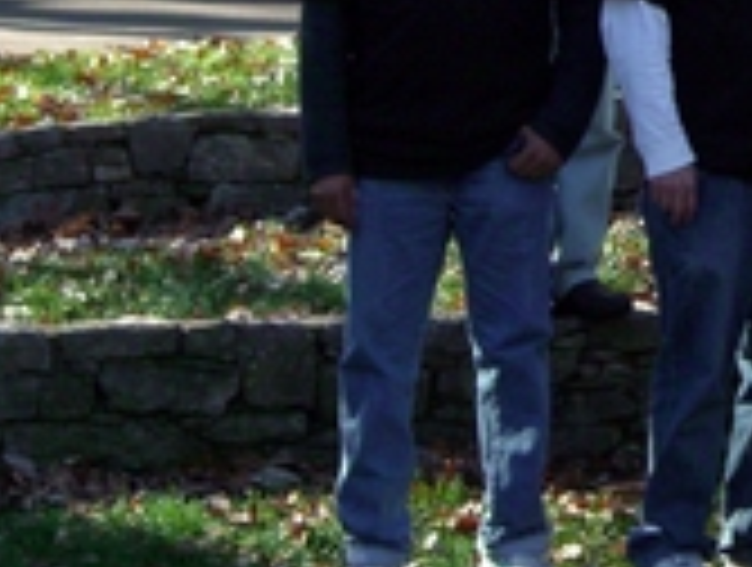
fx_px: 4572
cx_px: 955
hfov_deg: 9.3
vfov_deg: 7.1
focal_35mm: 210
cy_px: -63
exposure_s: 1/500
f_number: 4.3
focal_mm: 16.3
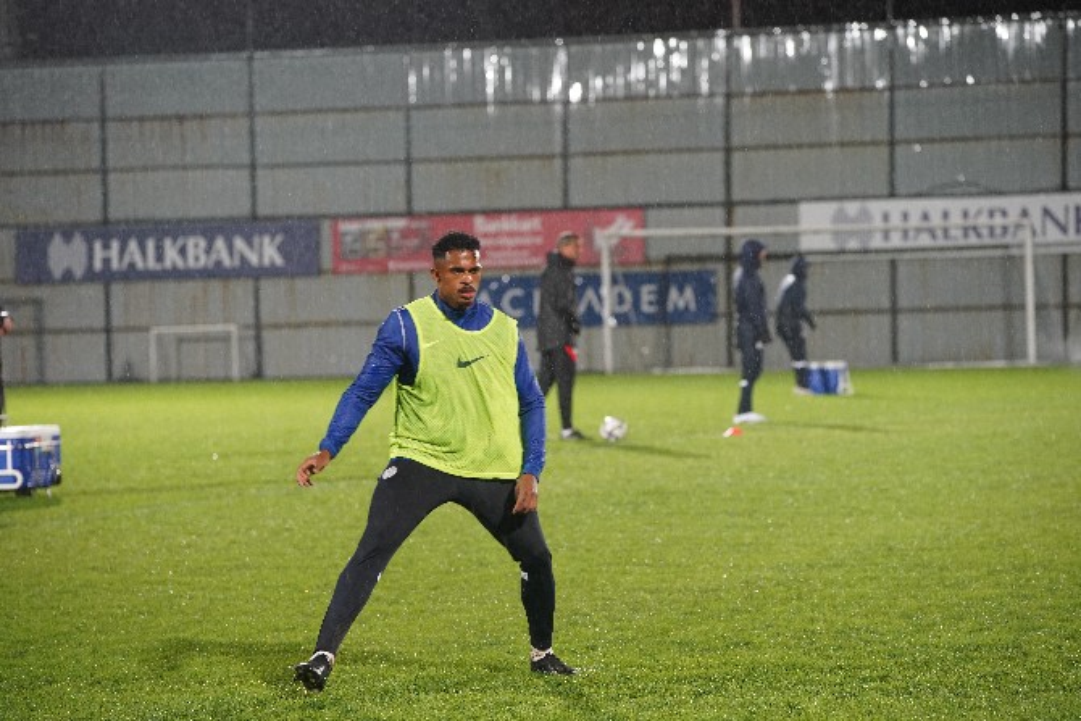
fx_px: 4505
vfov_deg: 9.2
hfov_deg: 13.7
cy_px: 360
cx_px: 540
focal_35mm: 150
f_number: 4
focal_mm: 150
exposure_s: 1/160
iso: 3200
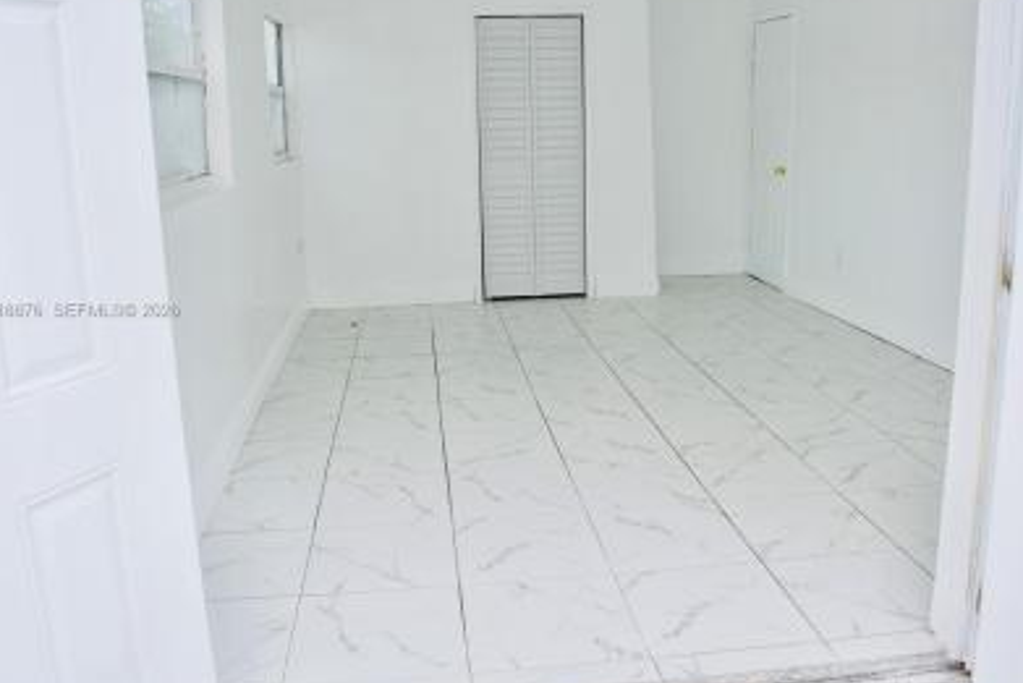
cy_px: 311
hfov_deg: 60.2
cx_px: 538
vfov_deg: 42.3
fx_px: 881
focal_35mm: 31
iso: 200
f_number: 6.3
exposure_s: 1/200
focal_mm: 18
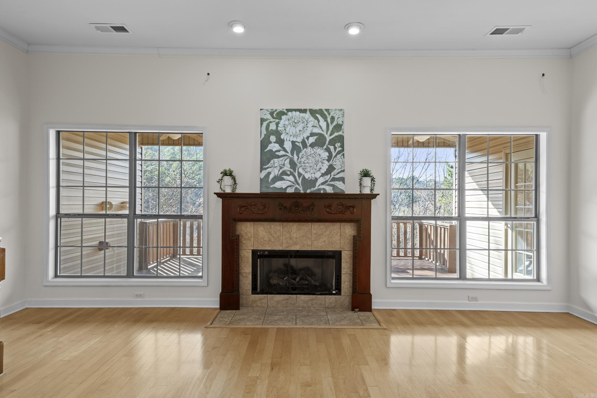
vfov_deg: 64.6
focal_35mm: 19
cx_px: 298
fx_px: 315
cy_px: 199
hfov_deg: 86.9
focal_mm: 12.6
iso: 200
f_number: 7.1
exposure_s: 1/2.5
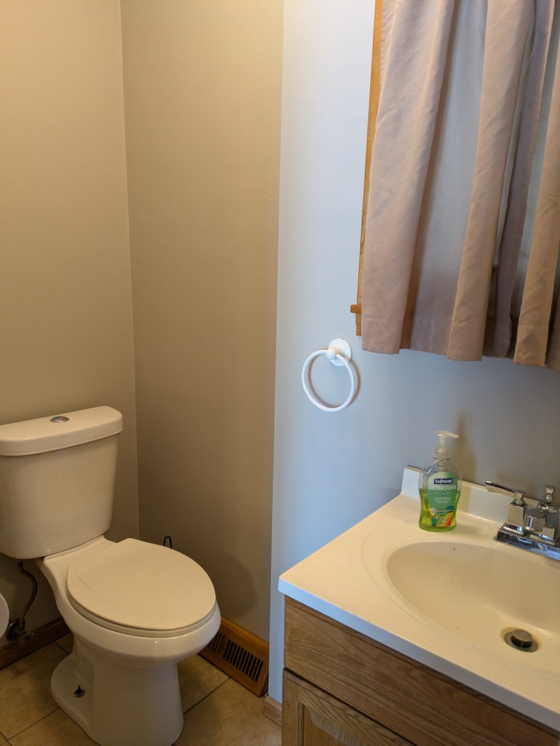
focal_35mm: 25
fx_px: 539
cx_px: 280
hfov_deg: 54.9
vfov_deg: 69.4
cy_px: 373
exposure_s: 1/24
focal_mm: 5.43
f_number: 1.89
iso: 260
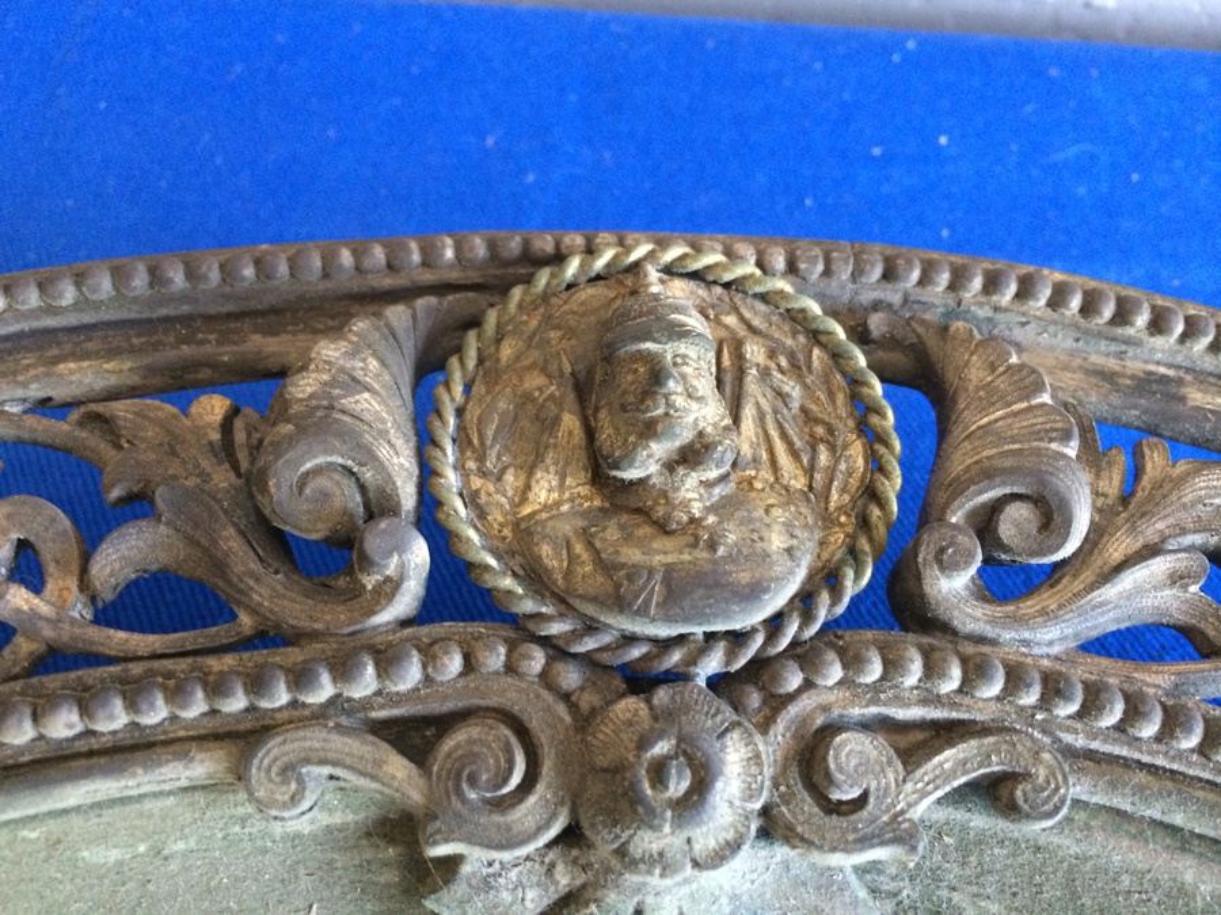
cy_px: 458
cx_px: 610
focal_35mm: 30
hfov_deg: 60.0
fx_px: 1058
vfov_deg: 46.8
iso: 320
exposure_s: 1/24
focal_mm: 4.12
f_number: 2.2
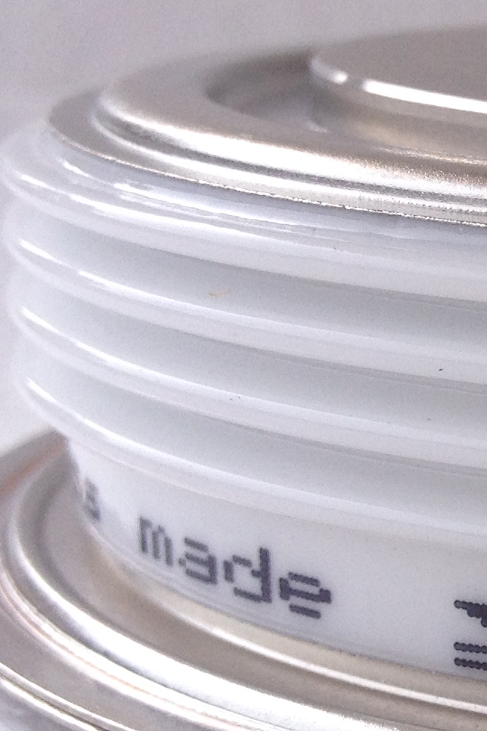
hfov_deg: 10.3
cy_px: 541
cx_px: 976
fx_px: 2496
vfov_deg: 16.6
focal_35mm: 123
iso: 50
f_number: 2.4
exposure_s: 1/812
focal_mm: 4.28
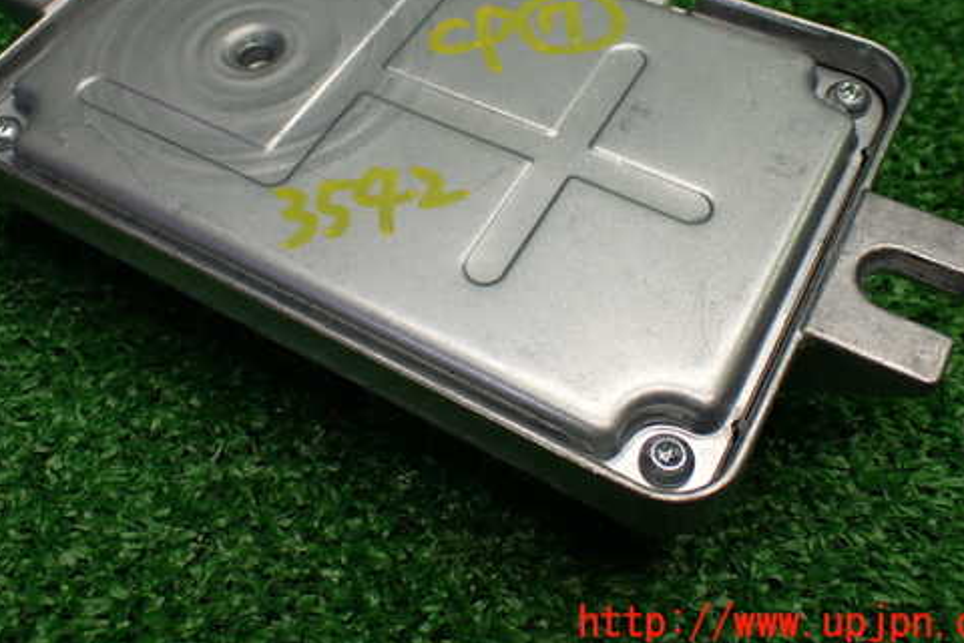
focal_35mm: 39
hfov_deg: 49.5
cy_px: 197
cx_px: 430
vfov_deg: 33.8
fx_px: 1044
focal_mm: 5.4
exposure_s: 1/125
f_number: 2.3
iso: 160
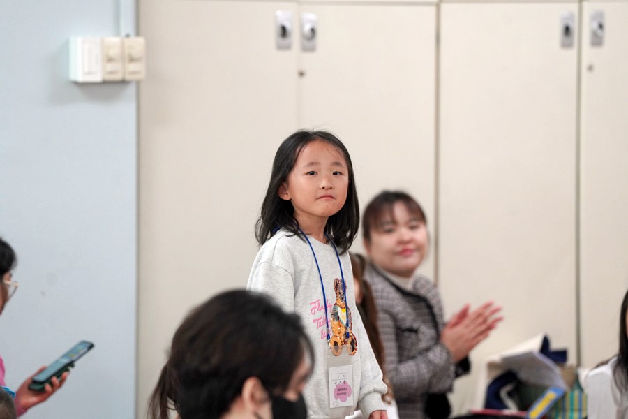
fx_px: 3489
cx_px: 314
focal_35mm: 200
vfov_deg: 6.9
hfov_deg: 10.3
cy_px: 210
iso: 2000
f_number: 4
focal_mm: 200
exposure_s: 1/250
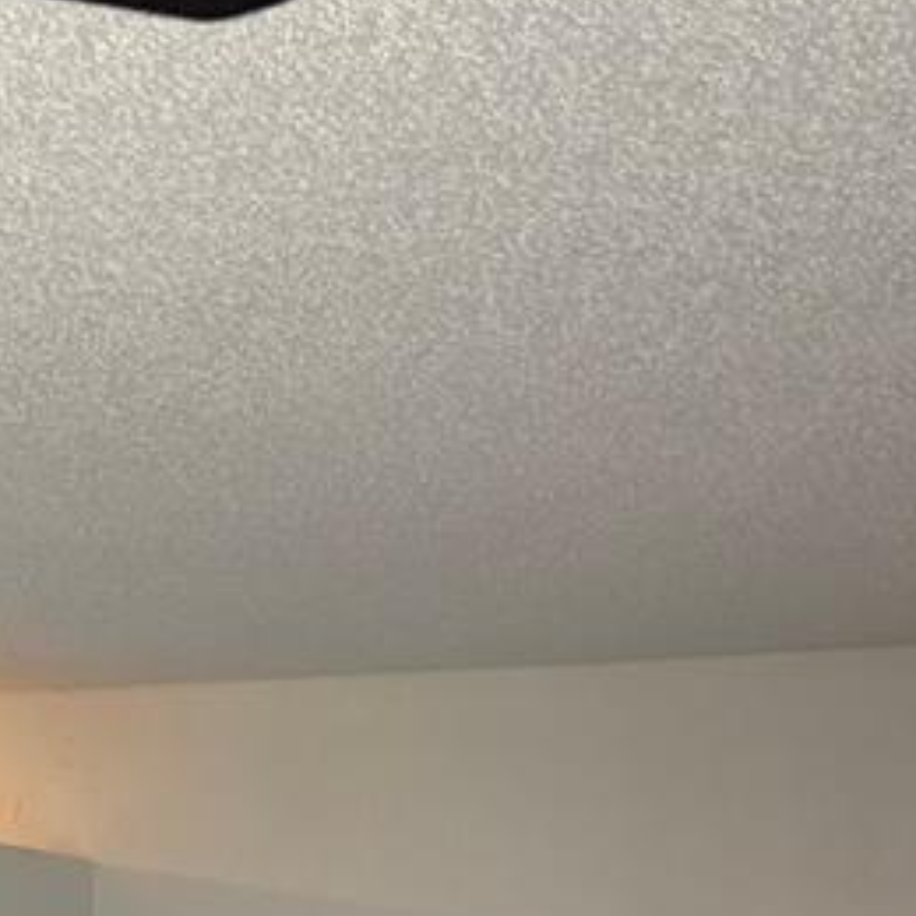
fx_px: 3173
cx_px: 617
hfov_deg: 16.4
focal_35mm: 106
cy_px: 1441
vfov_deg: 15.0
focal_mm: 5.96
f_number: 1.6
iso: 125
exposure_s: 1/72
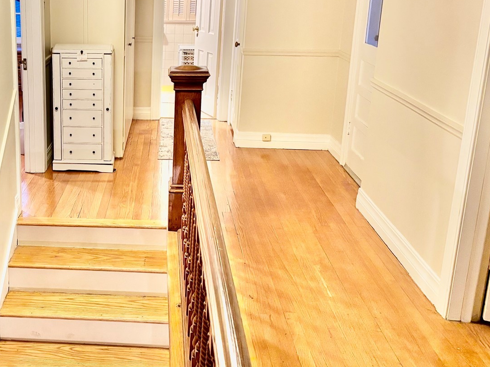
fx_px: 651
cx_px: 96
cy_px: 138
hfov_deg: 39.6
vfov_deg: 31.4
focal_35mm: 46
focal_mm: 5.96
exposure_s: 1/40
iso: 400
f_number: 1.6
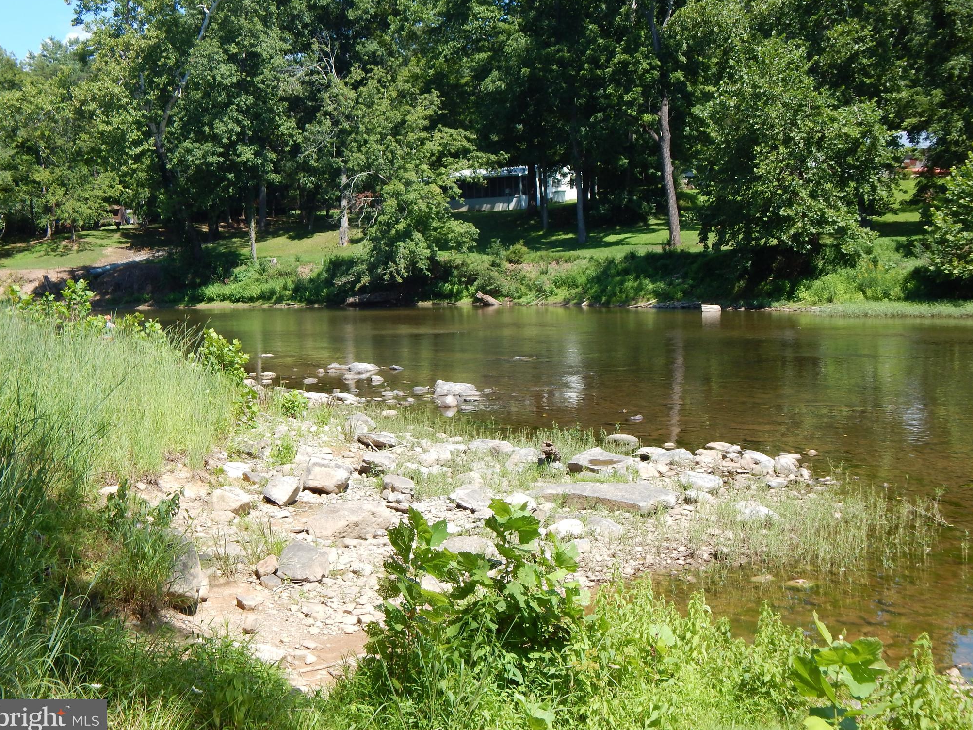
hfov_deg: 38.9
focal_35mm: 49
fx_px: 1377
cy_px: 366
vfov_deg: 29.7
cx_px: 483
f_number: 3.7
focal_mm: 8.6
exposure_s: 1/640
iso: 125
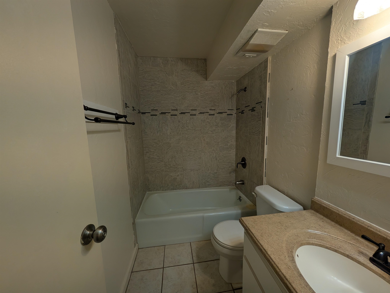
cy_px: 146
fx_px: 135
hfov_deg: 110.5
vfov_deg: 94.6
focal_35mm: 12
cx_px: 195
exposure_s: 1/297
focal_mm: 2.02
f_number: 1.7
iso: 62
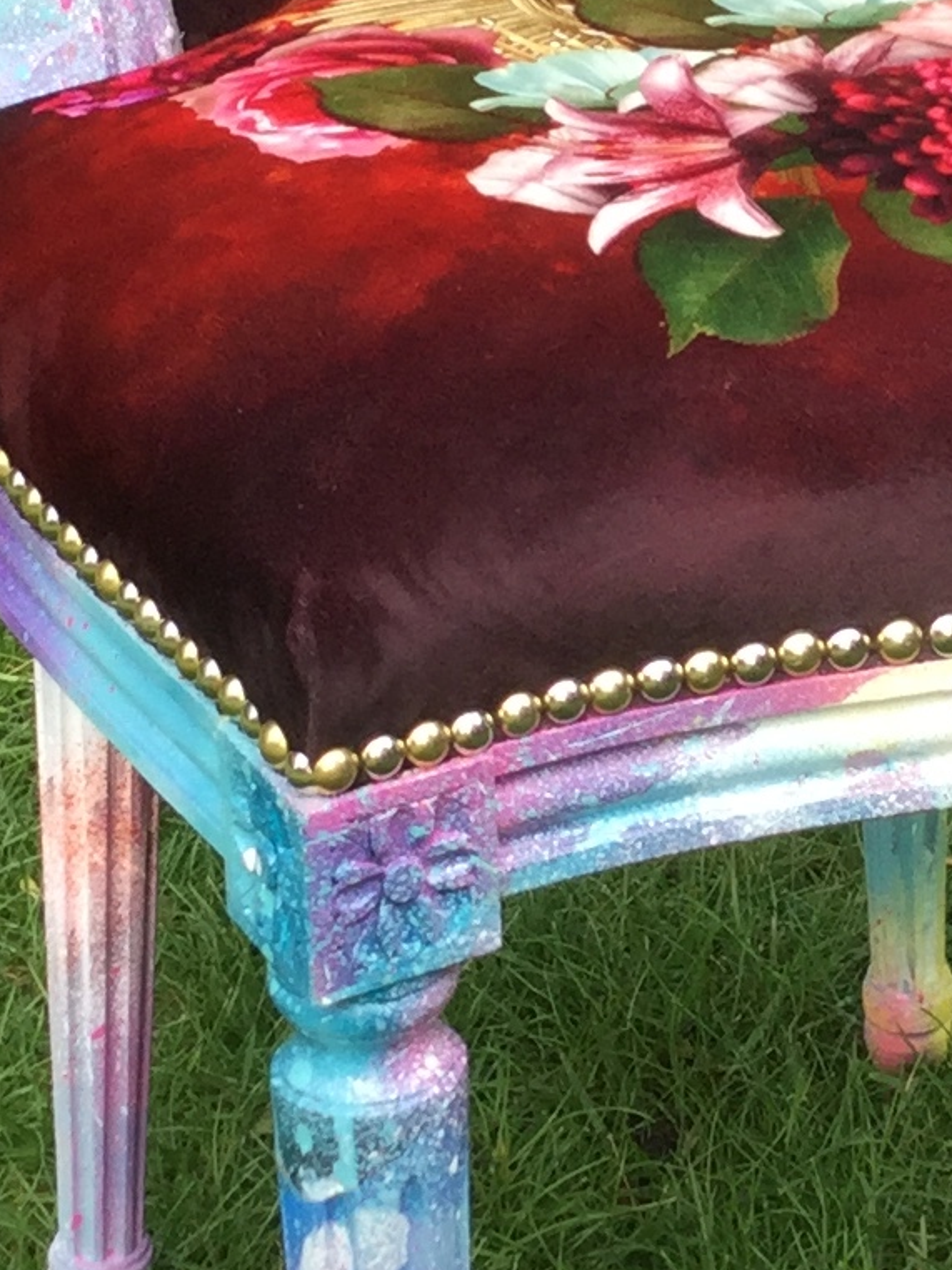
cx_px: 1040
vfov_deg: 14.7
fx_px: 4876
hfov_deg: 11.0
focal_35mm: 133
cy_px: 157
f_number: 2.4
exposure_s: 1/106
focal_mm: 3.3
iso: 25
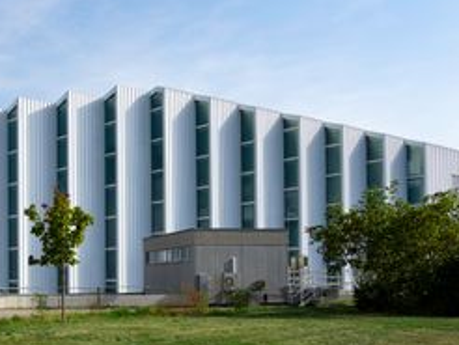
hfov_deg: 37.4
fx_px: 637
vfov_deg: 30.1
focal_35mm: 48
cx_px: 60
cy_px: 122
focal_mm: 24
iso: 125
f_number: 9
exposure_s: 1/320
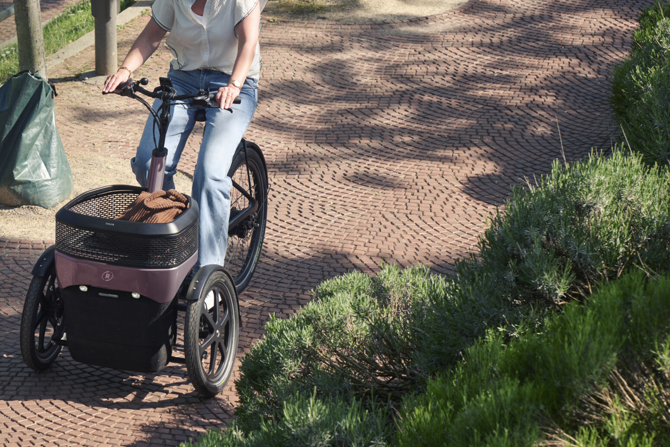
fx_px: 3667
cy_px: 115
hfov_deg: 10.4
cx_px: 217
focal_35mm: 197
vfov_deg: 7.0
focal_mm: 120
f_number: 6.3
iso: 125
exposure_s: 1/320
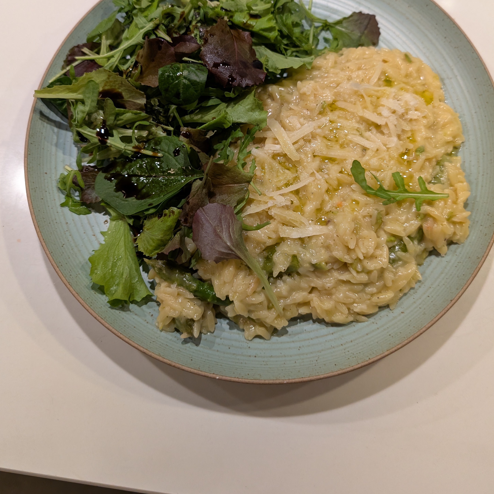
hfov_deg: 54.0
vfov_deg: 53.2
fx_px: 484
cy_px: 174
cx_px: 254
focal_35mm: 30
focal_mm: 6.9
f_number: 1.68
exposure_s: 1/244
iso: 395
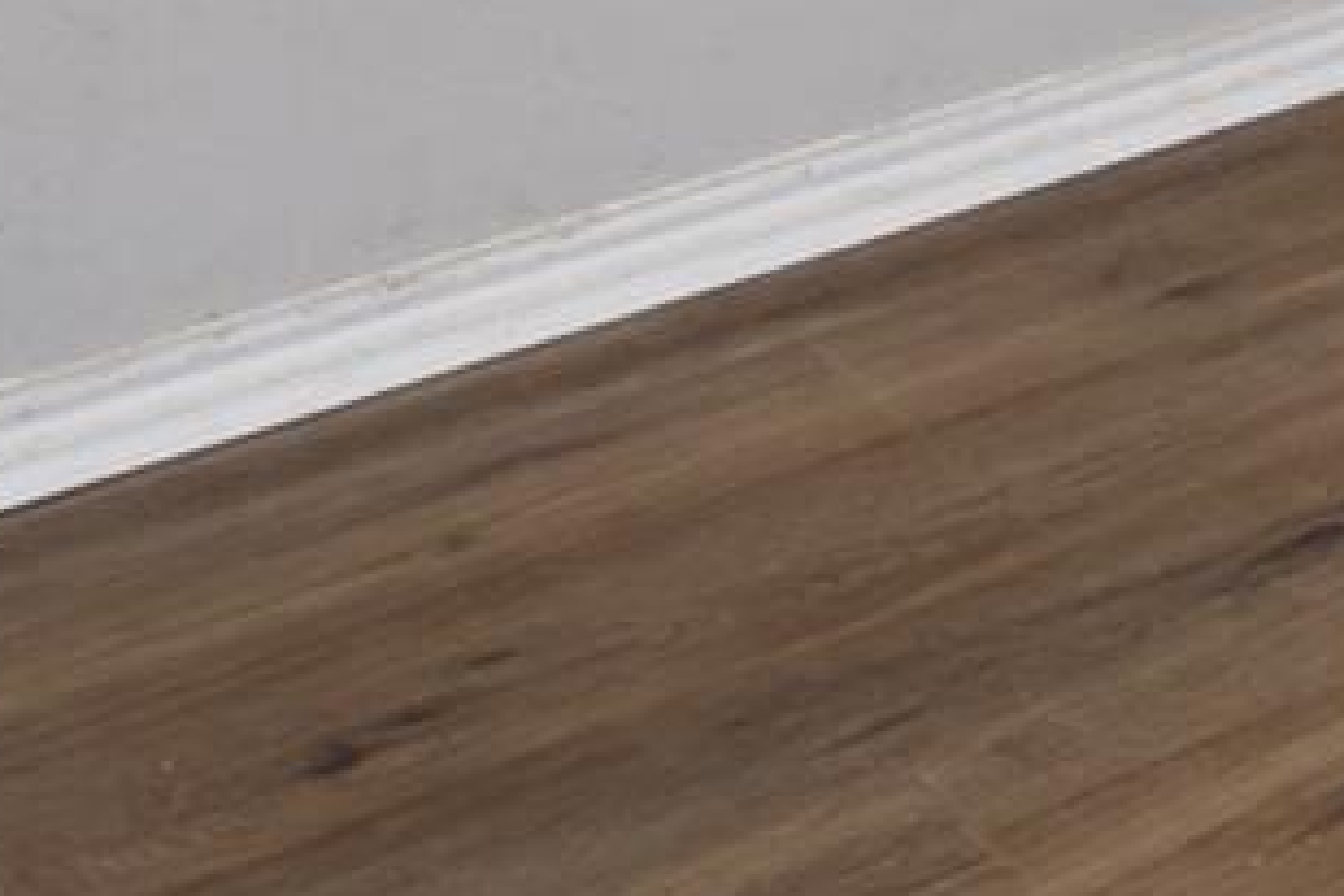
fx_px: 4704
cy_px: -1766
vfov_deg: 8.9
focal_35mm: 126
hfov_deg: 14.2
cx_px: 2510
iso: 400
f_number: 8
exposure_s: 2.5
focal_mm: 19
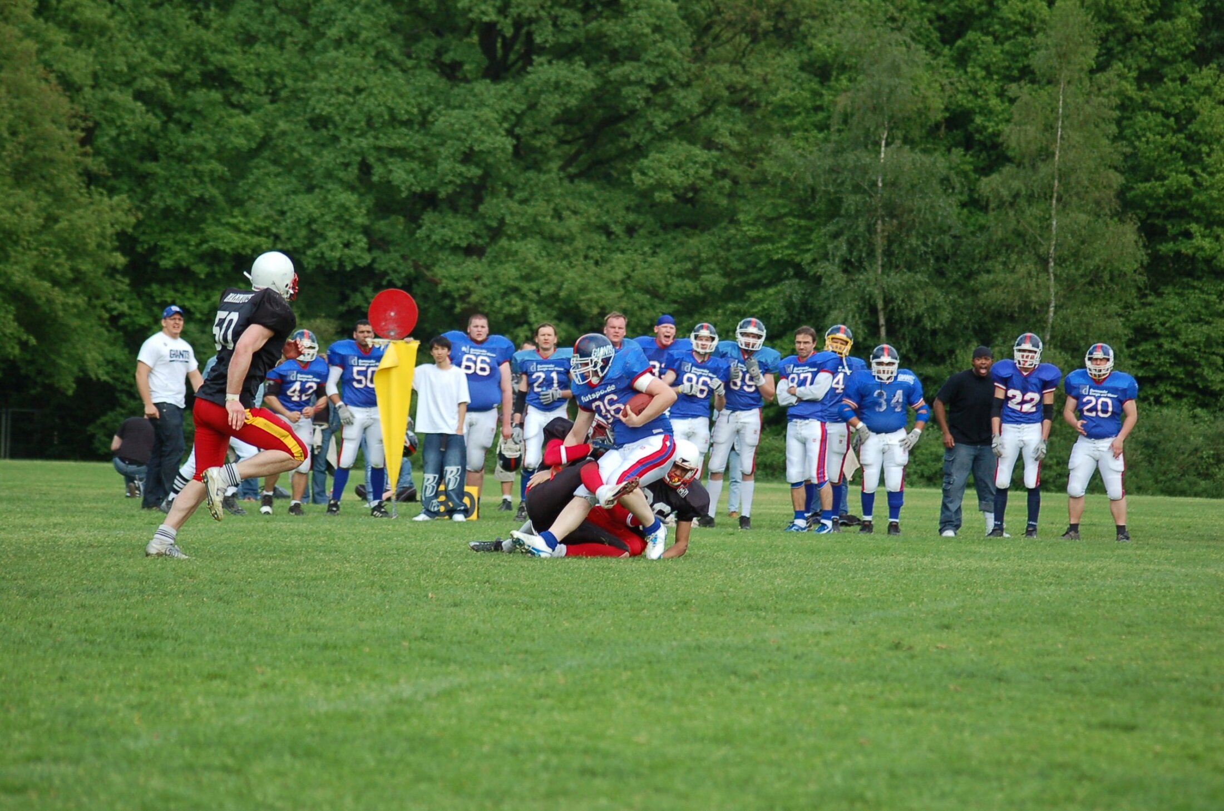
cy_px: 406
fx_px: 5599
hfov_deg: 12.5
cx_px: 612
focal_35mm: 165
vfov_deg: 8.3
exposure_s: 1/1000
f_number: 4.2
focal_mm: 110
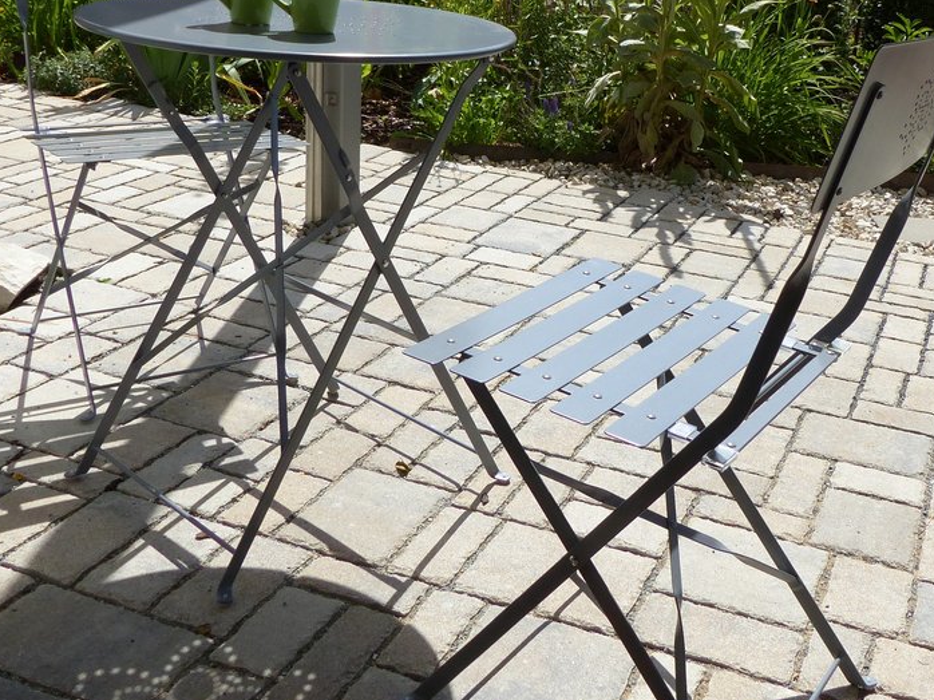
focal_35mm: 43
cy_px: 166
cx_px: 575
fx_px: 1160
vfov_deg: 32.9
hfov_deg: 43.6
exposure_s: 1/1000
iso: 100
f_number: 4
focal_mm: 4.5
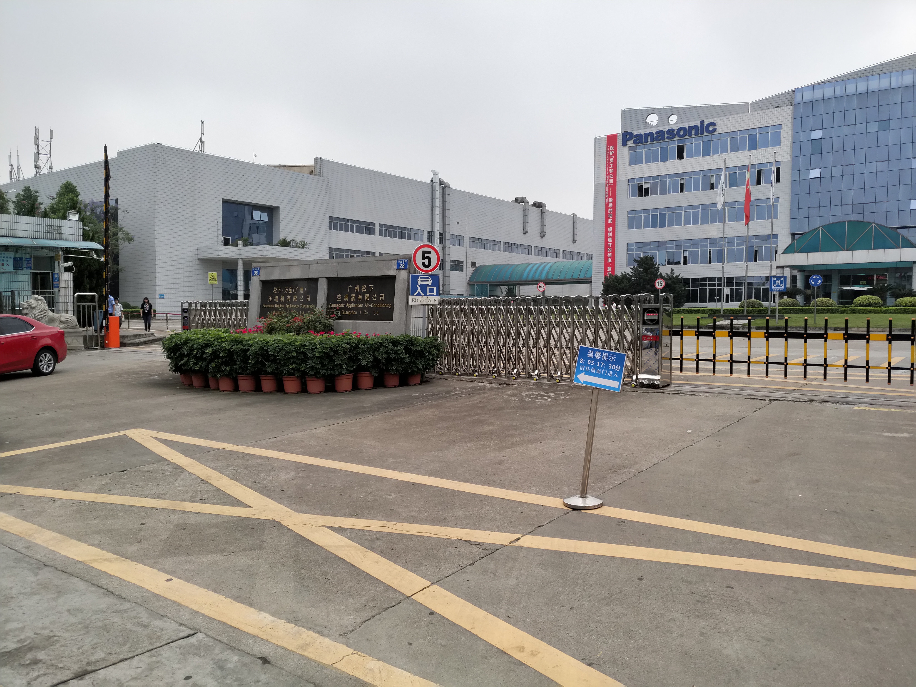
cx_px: 458
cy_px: 344
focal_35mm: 25
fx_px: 662
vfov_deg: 54.9
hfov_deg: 69.4
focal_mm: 4.36
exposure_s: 1/1246
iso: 100
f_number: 1.8
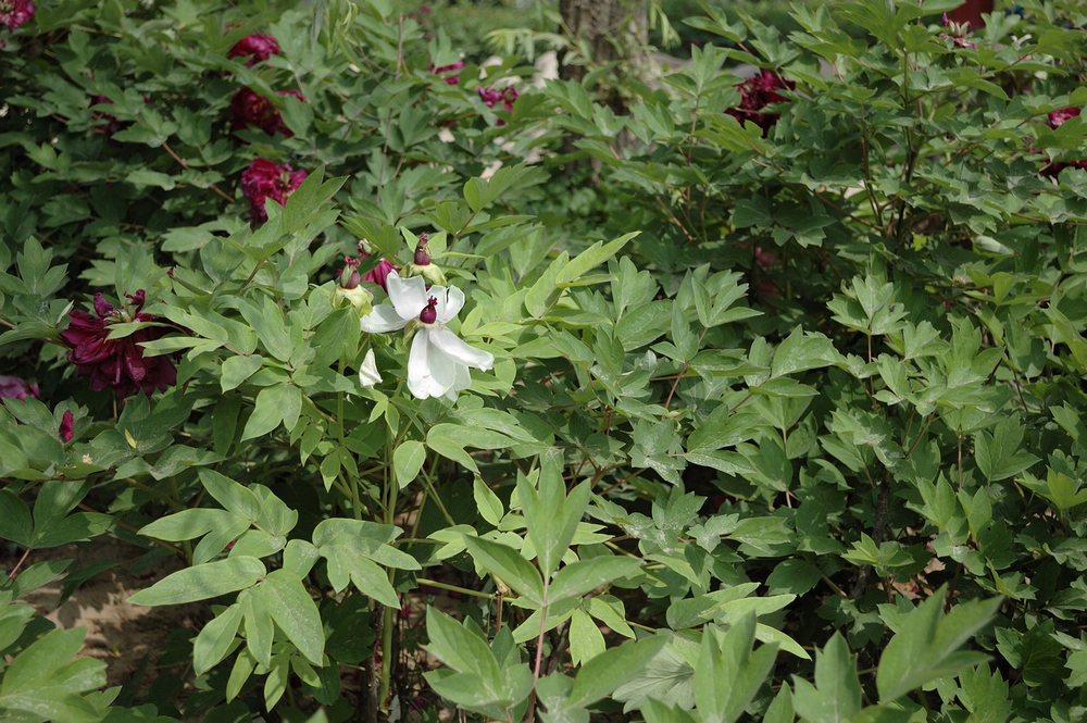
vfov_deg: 26.4
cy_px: 362
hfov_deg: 38.9
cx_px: 544
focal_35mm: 51
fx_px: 1539
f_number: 5
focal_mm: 34
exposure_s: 1/1000
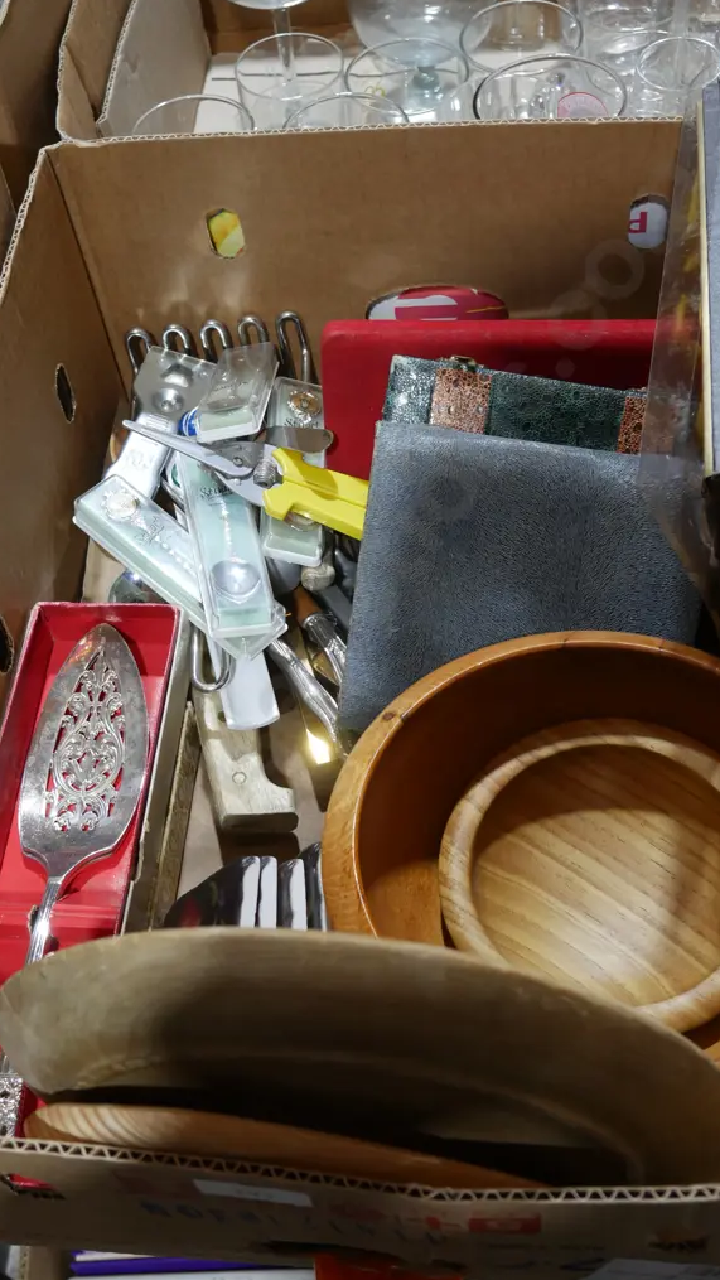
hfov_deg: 27.1
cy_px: 642
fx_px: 1493
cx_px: 334
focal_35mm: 44
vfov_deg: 46.4
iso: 320
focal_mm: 20
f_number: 4.4
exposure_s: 1/60
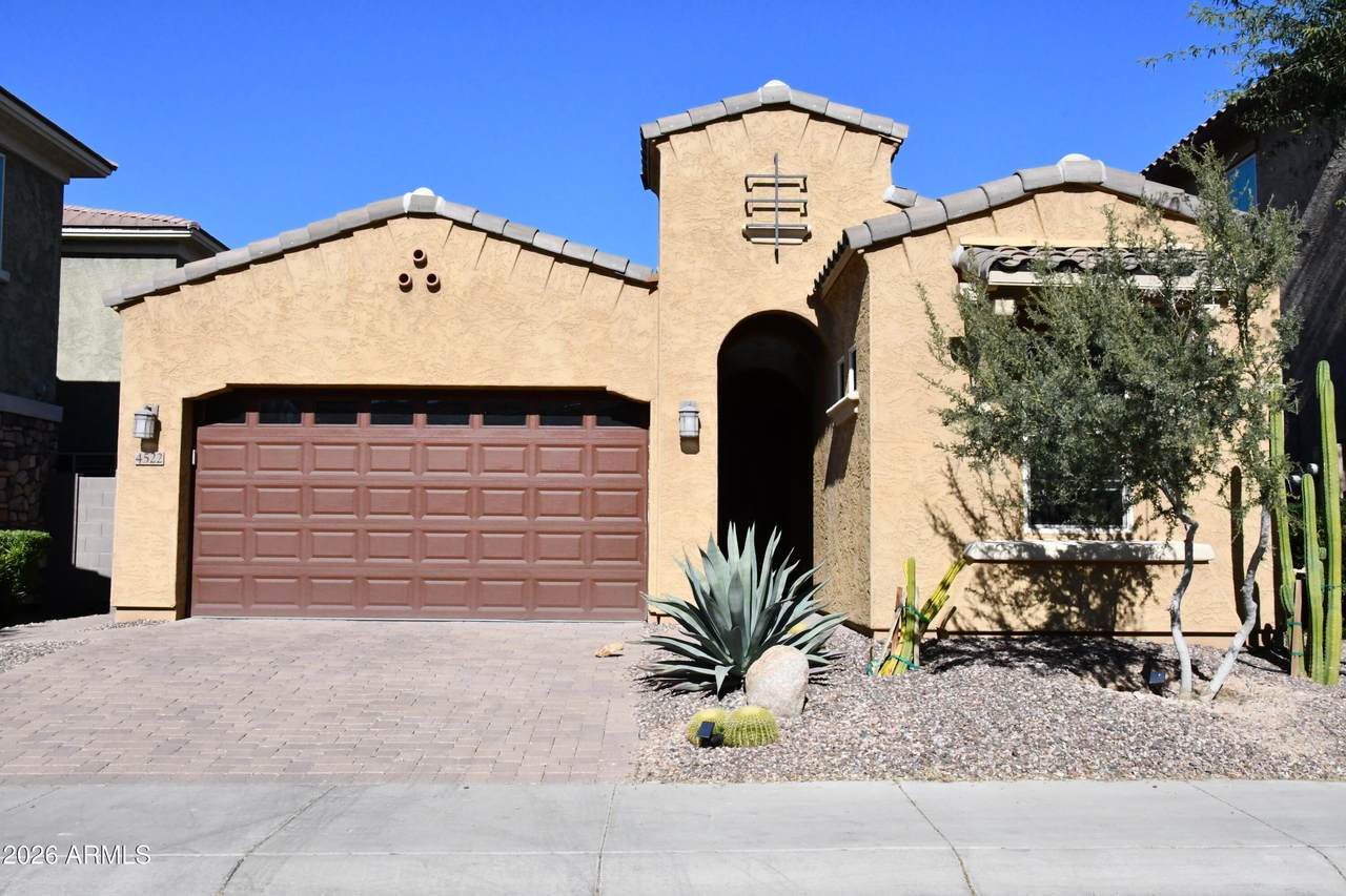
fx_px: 1234
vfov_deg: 40.0
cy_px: 448
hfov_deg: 57.2
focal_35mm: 33
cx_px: 673
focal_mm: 22
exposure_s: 1/1600
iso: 2500
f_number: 20
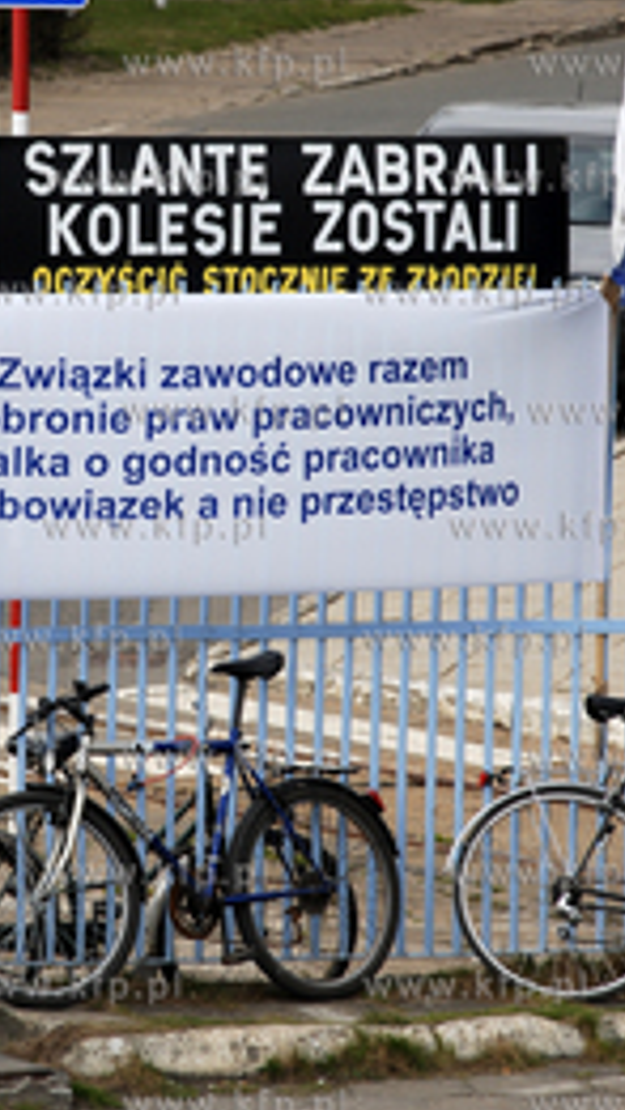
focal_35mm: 482
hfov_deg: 2.5
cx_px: 102
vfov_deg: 4.5
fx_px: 14187
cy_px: 404
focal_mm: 200
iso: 100
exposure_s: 1/160
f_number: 8
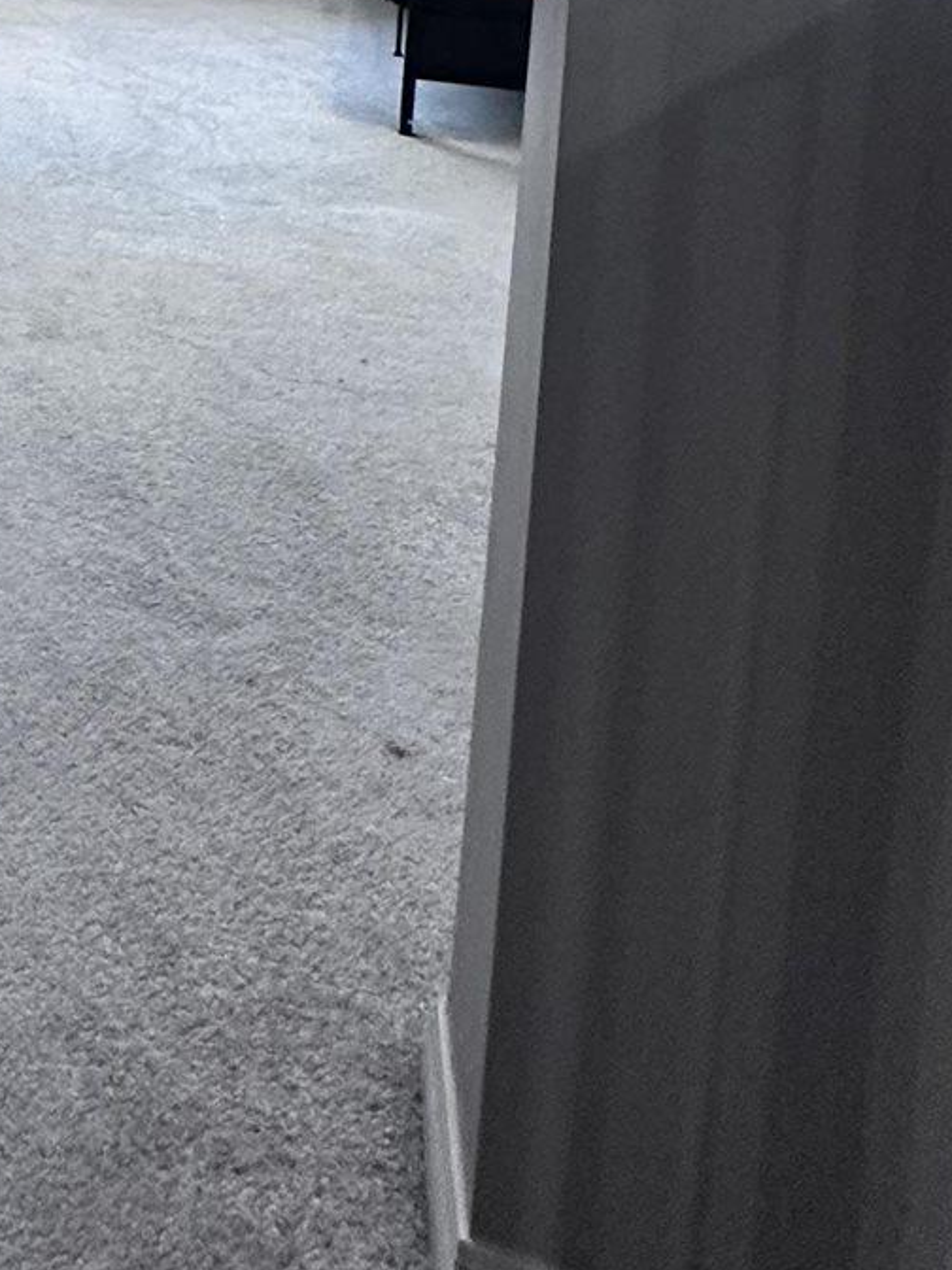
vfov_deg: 34.4
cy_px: -119
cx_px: -663
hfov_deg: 21.9
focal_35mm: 48
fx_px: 1760
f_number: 2.2
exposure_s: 1/60
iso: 250
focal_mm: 2.22
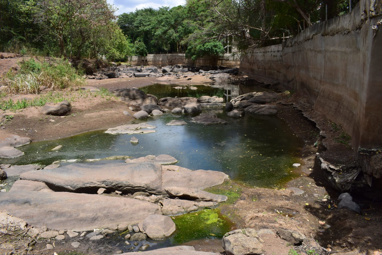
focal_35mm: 27
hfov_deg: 67.4
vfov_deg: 48.0
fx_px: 287
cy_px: 128
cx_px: 191
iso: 400
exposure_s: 1/500
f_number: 11
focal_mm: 18
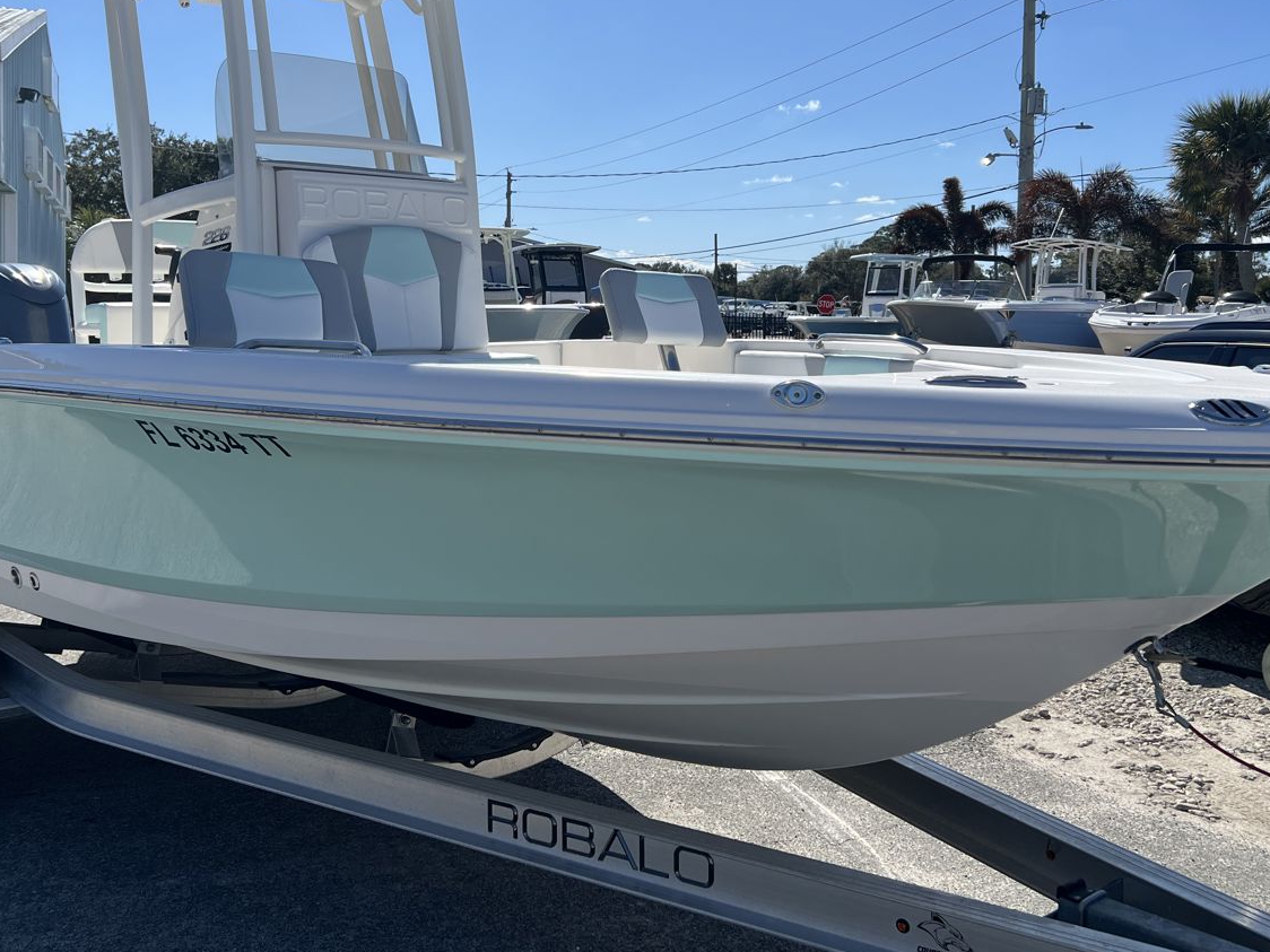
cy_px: 346
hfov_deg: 50.1
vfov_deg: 38.4
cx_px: 609
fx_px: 1357
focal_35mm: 37
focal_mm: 5.7
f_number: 1.5
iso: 50
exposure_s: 1/6579
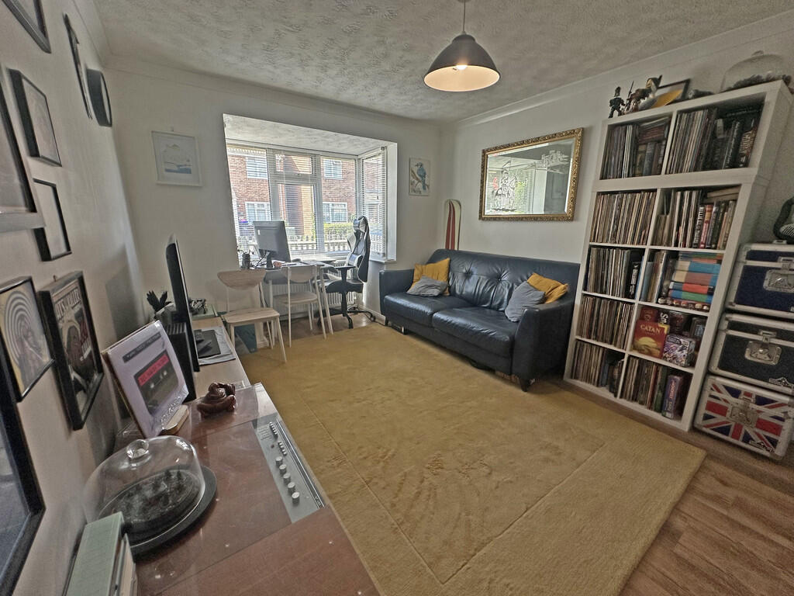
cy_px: 298
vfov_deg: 85.7
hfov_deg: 102.1
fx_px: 321
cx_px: 397
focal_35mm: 14
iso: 80
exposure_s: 1/250
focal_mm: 2.22
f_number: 2.2
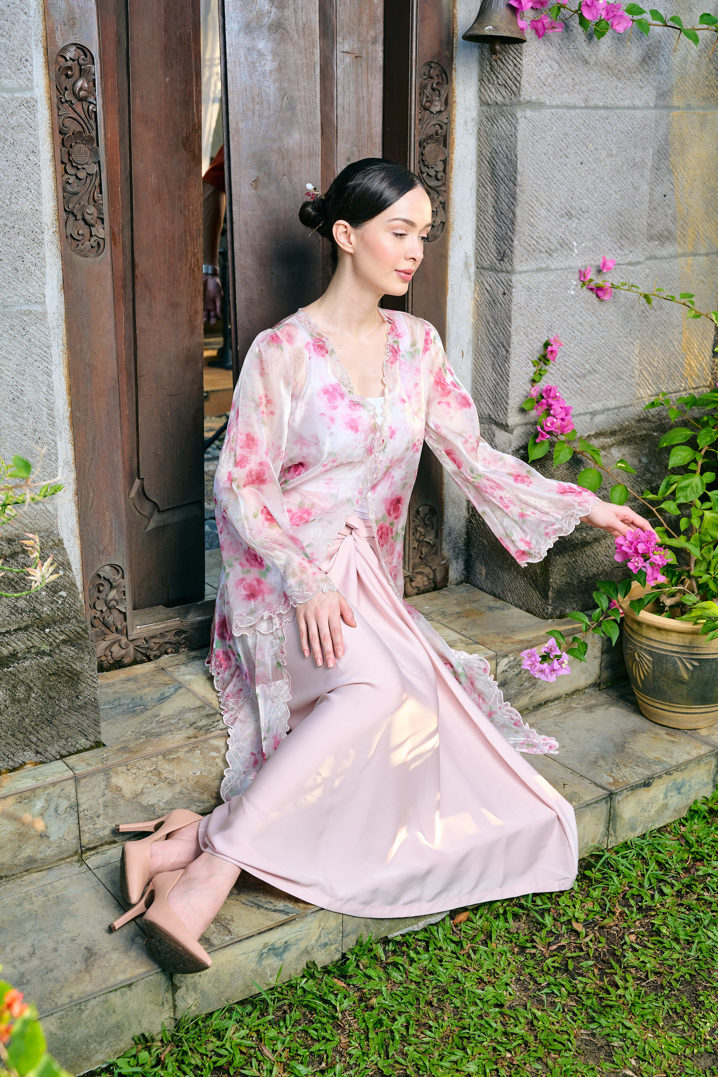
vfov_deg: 48.5
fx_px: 1197
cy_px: 538
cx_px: 359
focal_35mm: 40
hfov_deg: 33.4
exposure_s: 1/160
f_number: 5
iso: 320
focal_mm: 40
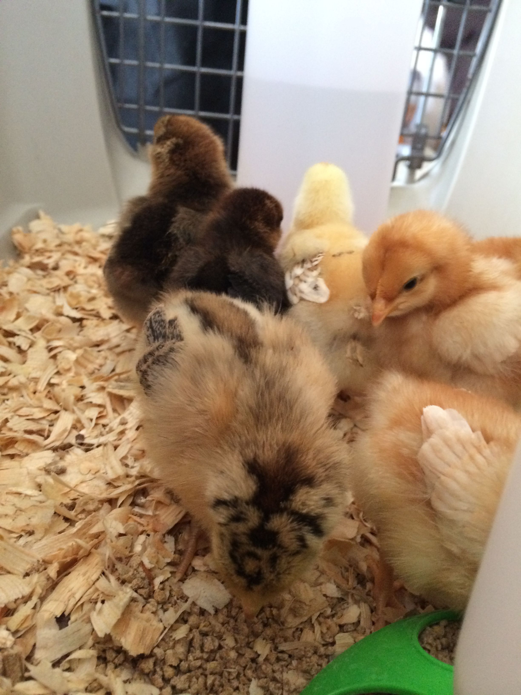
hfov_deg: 46.8
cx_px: 260
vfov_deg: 60.0
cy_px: 348
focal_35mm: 30
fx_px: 602
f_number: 2.2
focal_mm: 4.12
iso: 320
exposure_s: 1/24
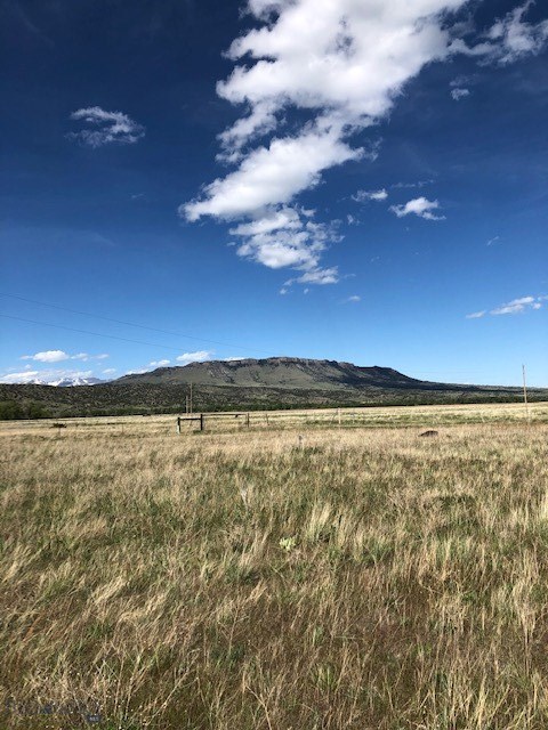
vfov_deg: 63.4
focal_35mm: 28
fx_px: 591
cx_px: 274
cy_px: 365
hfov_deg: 49.7
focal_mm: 3.99
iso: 20
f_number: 1.8
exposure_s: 1/3003
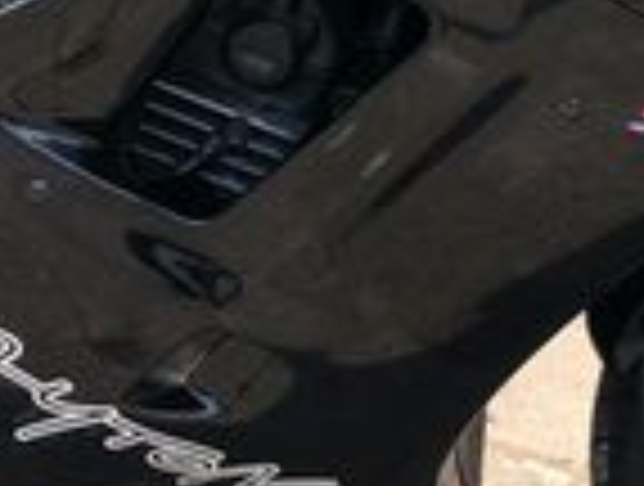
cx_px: 464
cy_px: -45
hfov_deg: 15.7
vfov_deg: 11.7
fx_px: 2331
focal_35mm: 125
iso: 20
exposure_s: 1/268
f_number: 1.8
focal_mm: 3.99
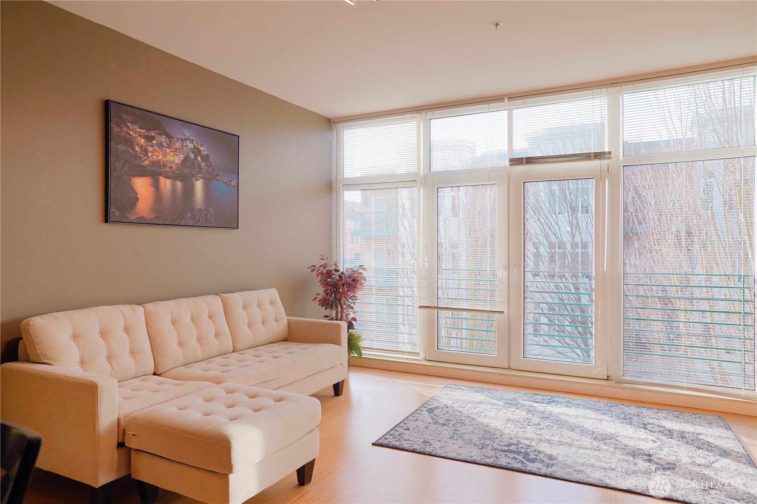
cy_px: 252
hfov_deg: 73.7
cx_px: 378
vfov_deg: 53.1
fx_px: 505
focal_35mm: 24
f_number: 4
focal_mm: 24
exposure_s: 1/60
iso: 125
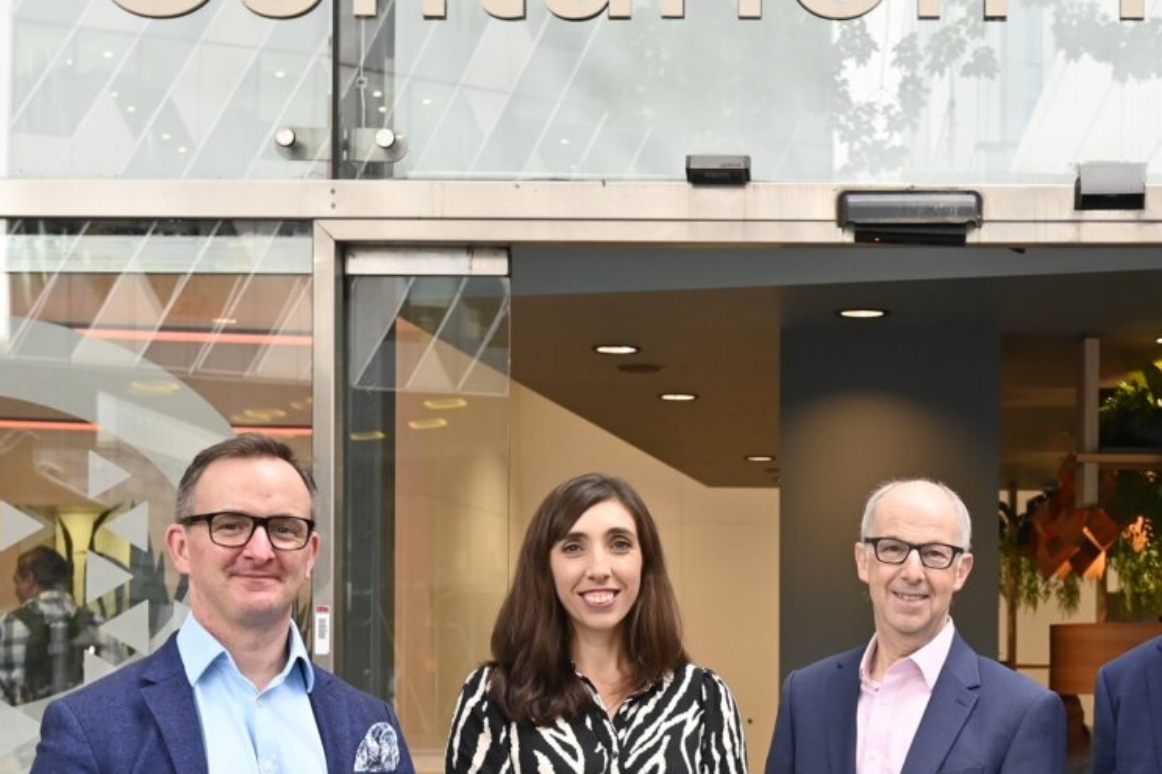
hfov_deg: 30.0
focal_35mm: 66
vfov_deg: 20.3
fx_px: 2130
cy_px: 652
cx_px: 865
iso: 900
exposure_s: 1/100
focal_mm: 32
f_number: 6.3
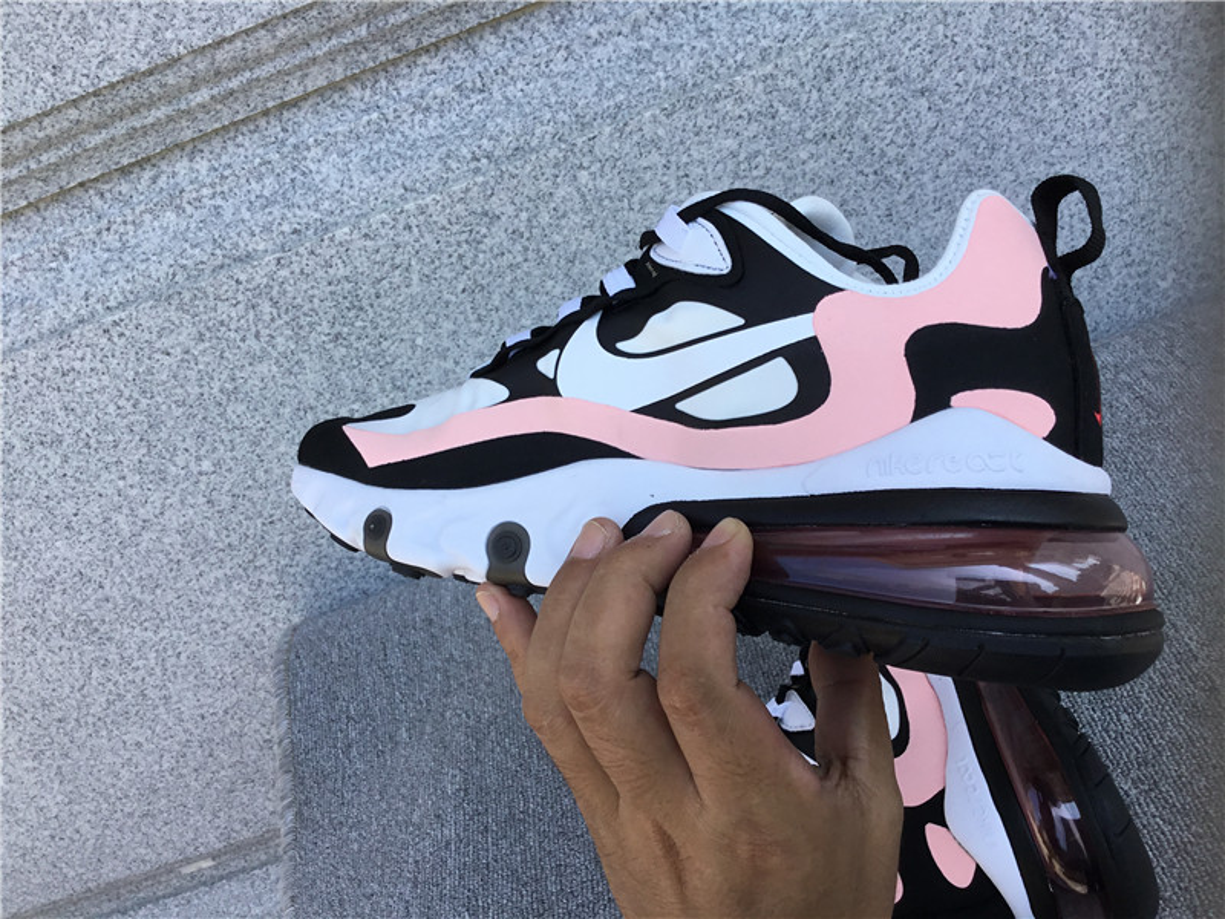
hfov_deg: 58.4
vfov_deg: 45.4
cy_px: 460
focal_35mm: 31
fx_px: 1097
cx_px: 612
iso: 25
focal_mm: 3.3
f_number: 2.4
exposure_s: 1/586
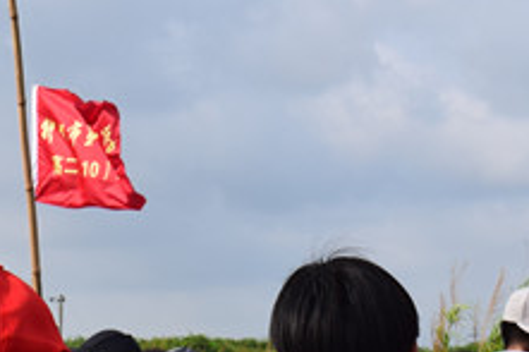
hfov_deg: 12.6
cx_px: 168
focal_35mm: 163
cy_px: -16
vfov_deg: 8.4
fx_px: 2393
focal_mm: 30
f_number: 11
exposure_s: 1/500
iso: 280
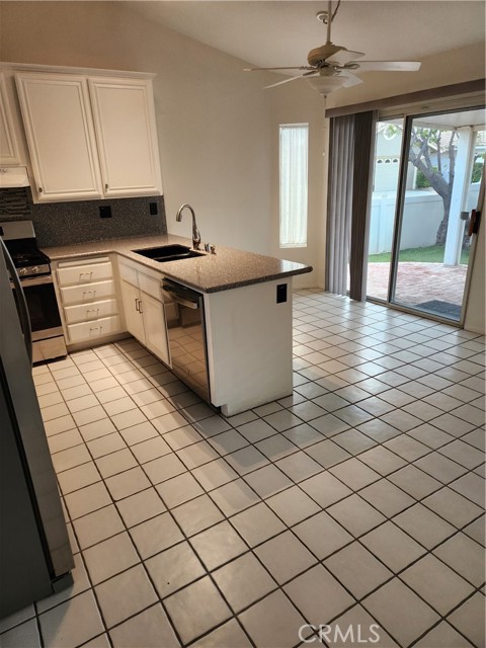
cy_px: 324
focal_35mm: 23
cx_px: 243
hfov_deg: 58.9
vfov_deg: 73.9
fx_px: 431
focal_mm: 5.4
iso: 200
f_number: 1.8
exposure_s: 1/120
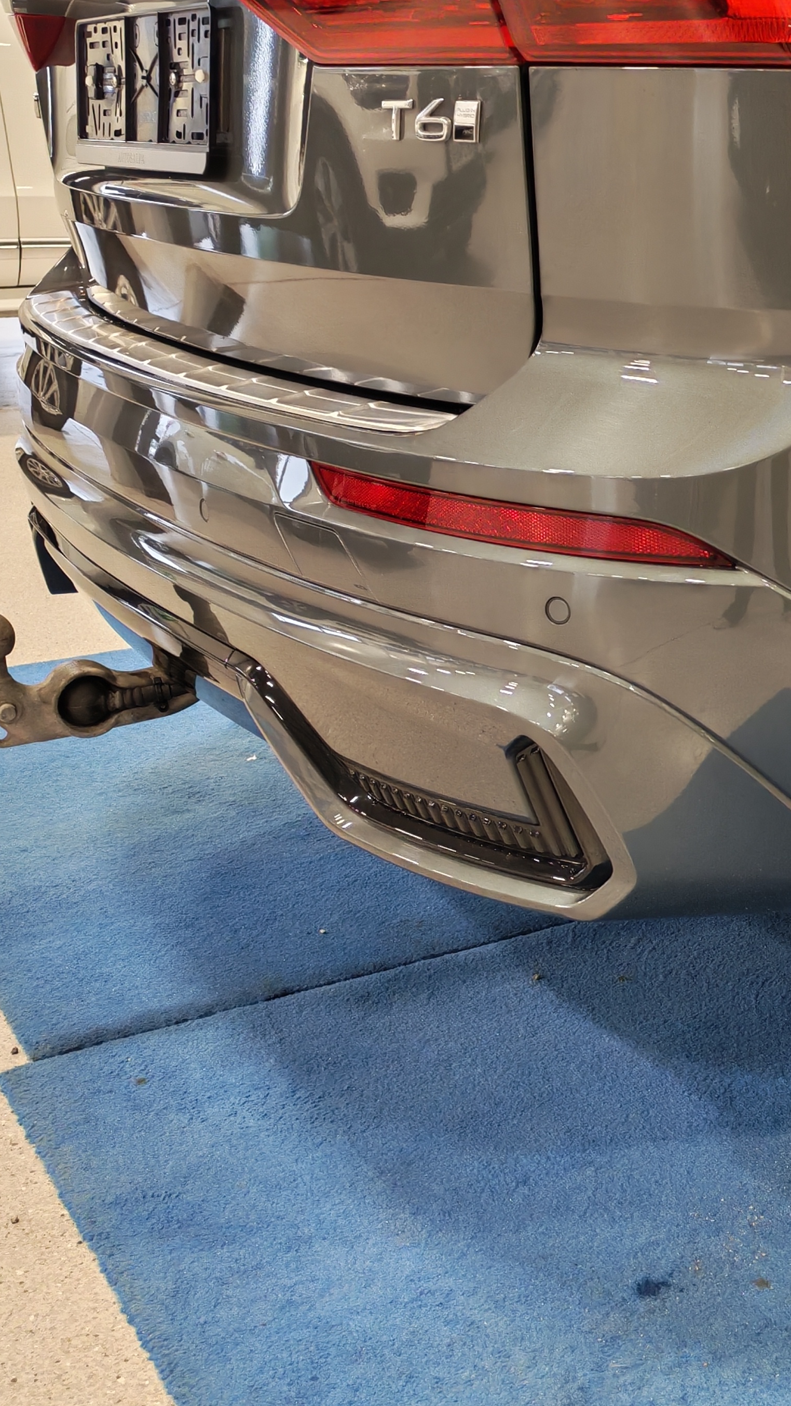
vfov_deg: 37.2
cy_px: 609
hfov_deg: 20.4
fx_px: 2088
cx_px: 874
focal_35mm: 56
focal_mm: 6.12
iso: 719
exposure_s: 1/100
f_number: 1.9
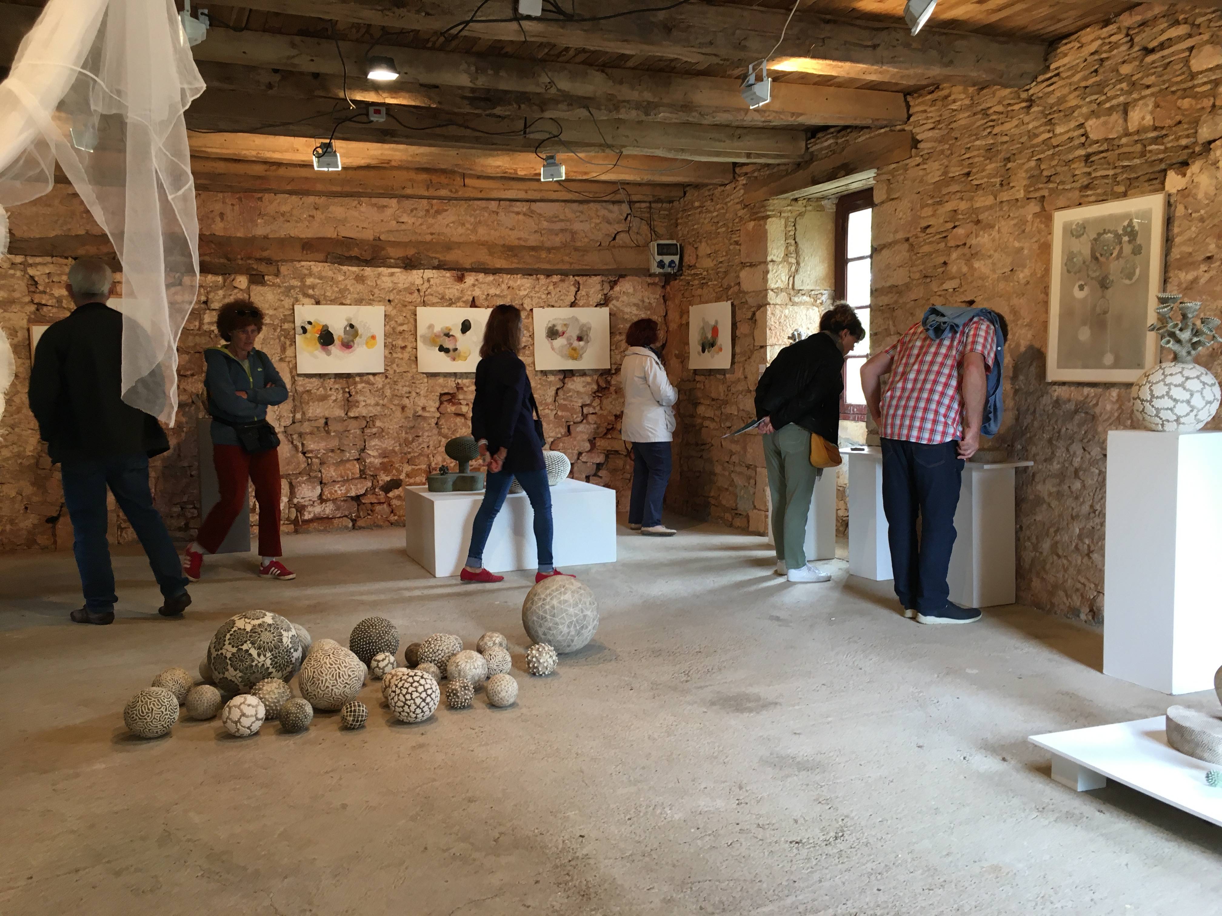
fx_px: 1024
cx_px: 611
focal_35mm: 29
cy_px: 458
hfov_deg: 61.7
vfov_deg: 48.2
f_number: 2.2
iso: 64
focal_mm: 4.15
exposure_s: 1/33
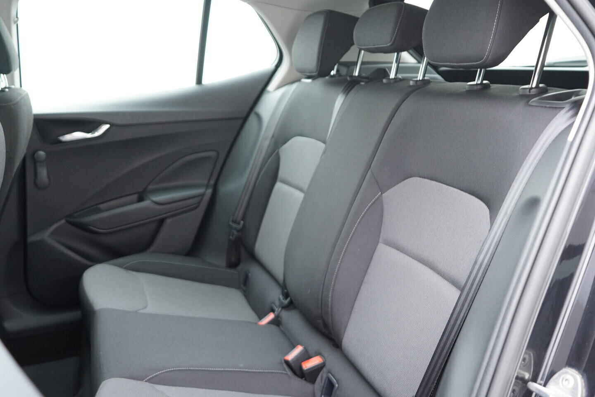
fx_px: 595
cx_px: 298
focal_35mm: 36
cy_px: 198
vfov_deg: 36.9
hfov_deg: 53.1
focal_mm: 24
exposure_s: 1/40
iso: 640
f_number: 2.8
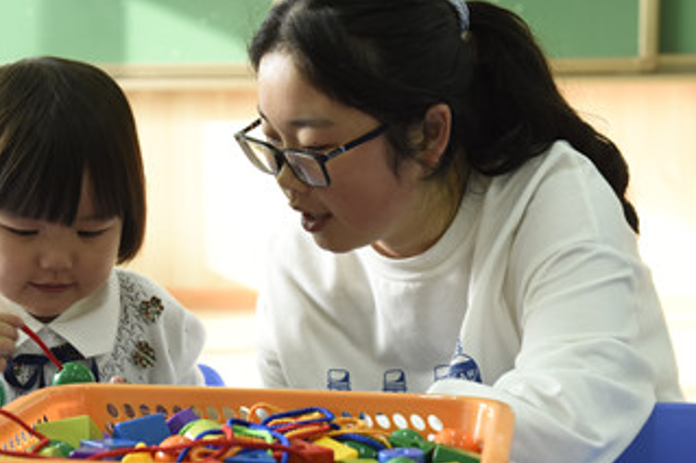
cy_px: 241
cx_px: 233
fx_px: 1758
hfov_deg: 22.3
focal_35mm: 91
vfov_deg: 15.0
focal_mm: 58
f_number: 5.6
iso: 800
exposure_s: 1/60
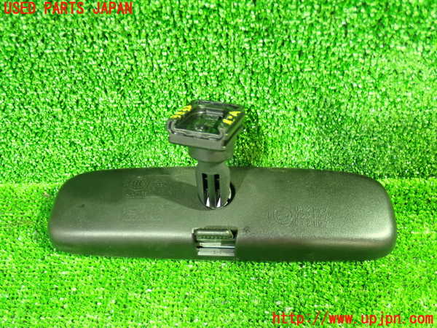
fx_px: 480
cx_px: 218
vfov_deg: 37.7
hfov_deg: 49.0
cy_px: 164
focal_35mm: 38
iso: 1000
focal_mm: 6.83
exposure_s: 1/10
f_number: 2.7
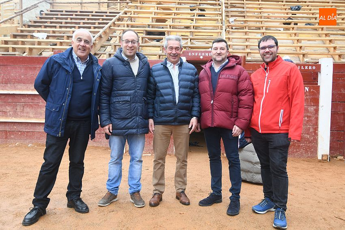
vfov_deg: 43.6
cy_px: 115
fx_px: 287
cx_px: 172
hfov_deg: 61.9
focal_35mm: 30
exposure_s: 1/160
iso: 250
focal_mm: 20
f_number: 4.5
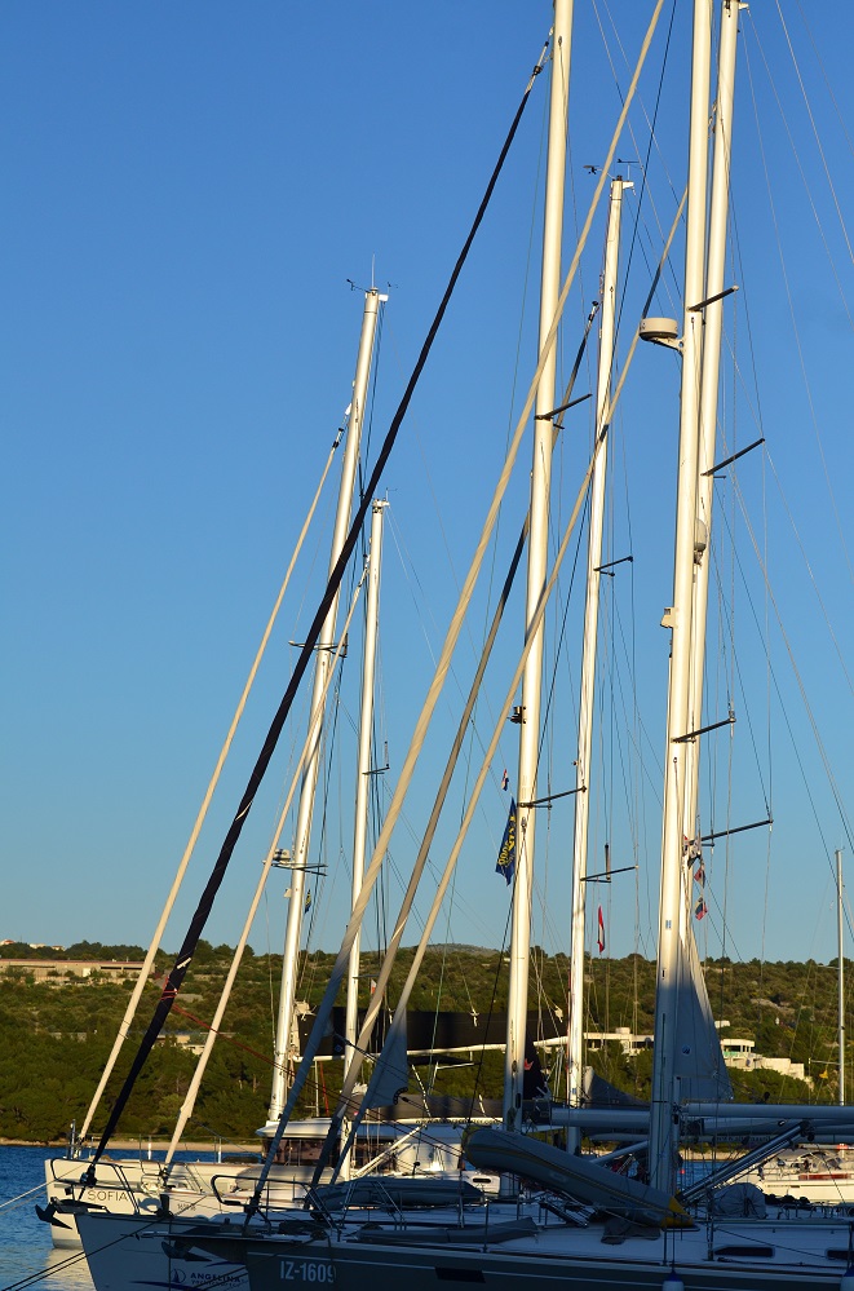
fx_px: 3756
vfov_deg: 19.5
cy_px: 646
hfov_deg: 13.0
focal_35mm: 105
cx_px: 427
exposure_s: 1/2500
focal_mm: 70
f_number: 5.6
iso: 400
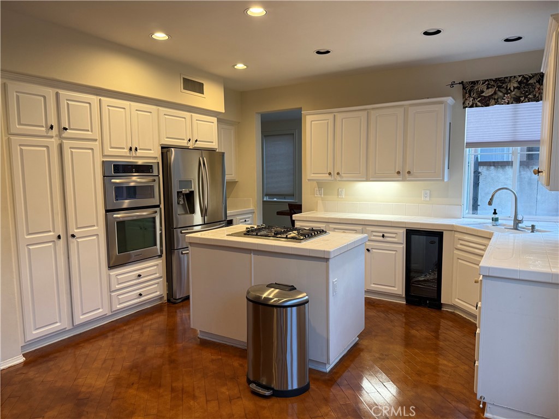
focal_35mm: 24
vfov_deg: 56.8
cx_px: 280
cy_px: 210
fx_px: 388
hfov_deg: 71.6
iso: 200
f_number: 1.78
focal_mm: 6.76
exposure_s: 1/120
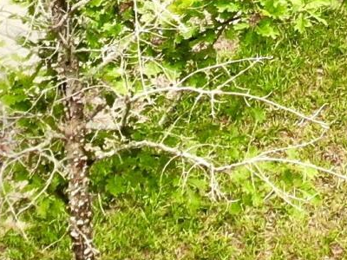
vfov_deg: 7.1
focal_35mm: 180
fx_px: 1804
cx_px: 478
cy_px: -581
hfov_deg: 10.7
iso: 100
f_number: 2.8
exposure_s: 1/626
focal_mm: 4.5
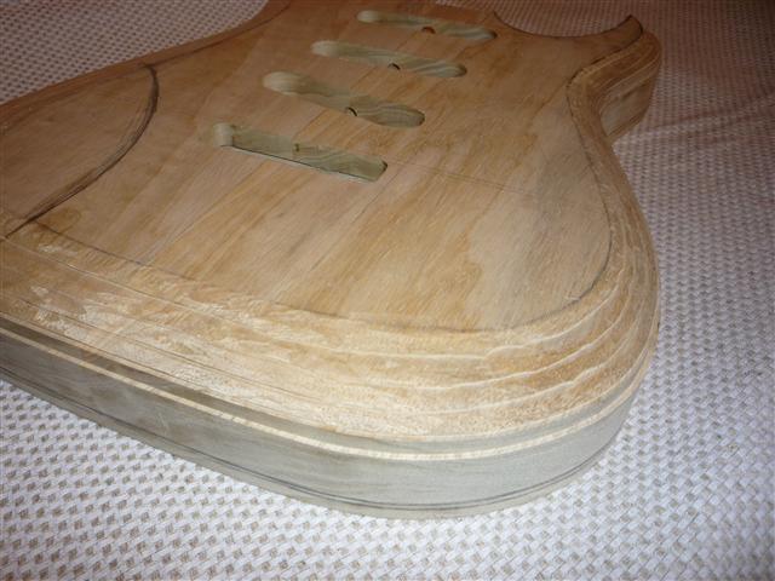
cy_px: 290
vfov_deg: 46.8
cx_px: 388
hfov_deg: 60.0
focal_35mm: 30
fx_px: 672
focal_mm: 5.2
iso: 100
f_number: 3.3
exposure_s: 1/30
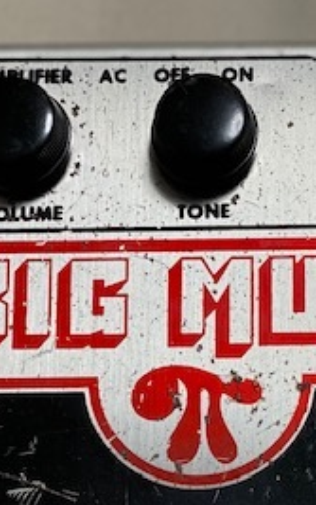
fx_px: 1818
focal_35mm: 132
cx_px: 384
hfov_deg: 9.8
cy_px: 401
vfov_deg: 15.7
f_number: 2
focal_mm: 6
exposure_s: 1/100
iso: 64
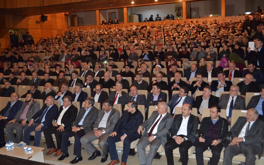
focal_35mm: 34
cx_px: 131
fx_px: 245
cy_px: 80
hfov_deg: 56.7
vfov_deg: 37.2
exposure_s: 1/60
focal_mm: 22
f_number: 4
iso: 3200
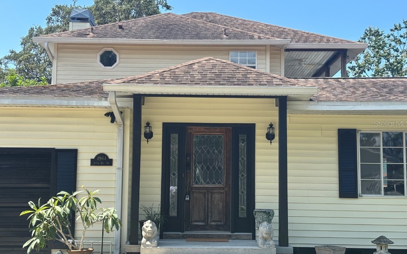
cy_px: 123
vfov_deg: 23.1
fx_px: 621
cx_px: 205
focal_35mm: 56
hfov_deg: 36.3
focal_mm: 5.96
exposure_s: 1/1248
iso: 32
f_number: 1.6
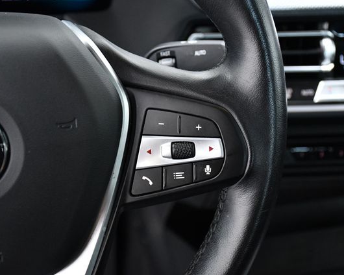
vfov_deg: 22.5
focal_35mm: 68
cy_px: 138
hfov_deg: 27.9
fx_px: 692
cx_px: 182
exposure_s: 1/100
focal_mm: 40
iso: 2500
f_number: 5
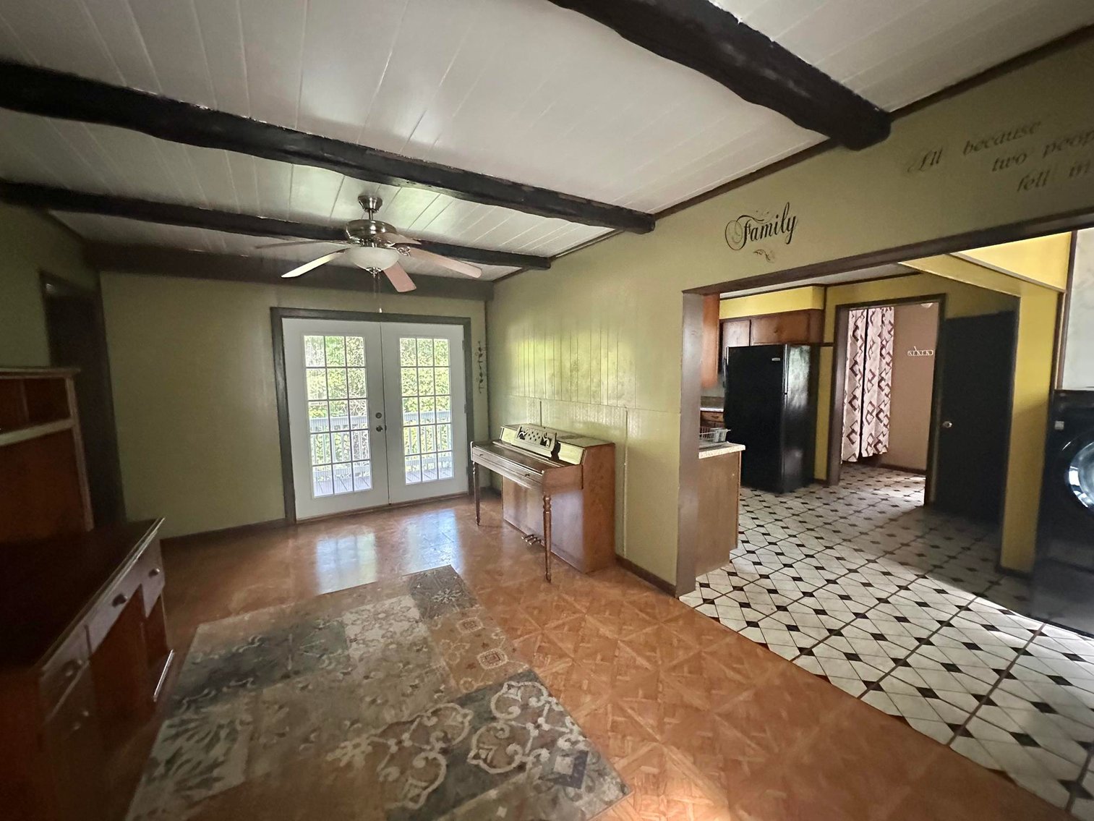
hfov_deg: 102.1
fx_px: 442
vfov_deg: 85.7
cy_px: 410
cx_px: 547
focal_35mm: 14
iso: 1000
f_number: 2.2
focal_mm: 2.22
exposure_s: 1/60
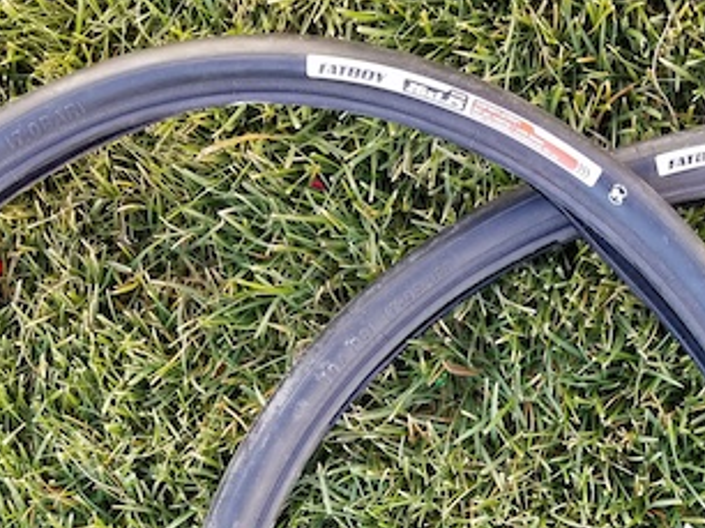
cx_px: 500
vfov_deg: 20.0
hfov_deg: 28.3
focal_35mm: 68
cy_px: 662
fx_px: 1384
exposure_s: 1/100
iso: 64
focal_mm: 4.25
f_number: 1.7
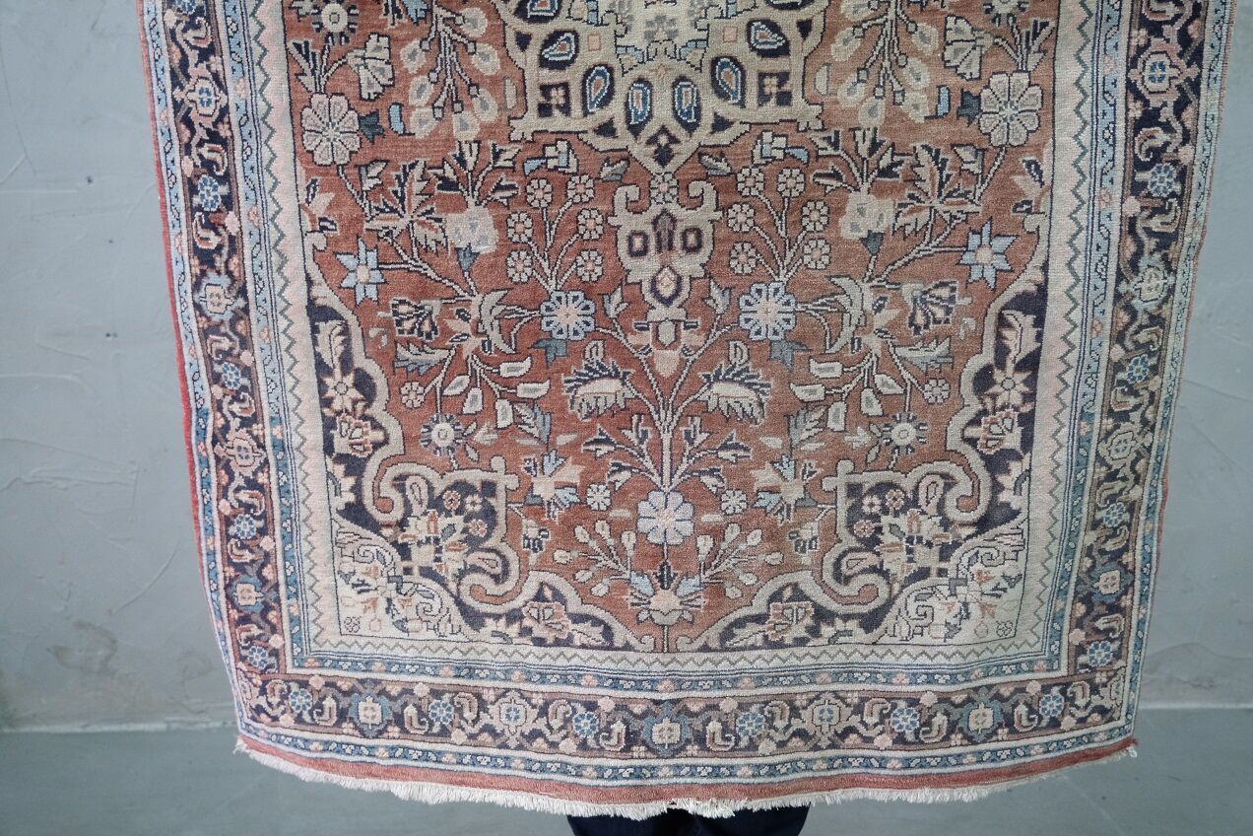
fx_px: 1148
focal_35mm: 33
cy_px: 418
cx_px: 626
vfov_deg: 40.0
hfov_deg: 57.2
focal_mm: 22.3
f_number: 4
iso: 2000
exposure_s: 1/30
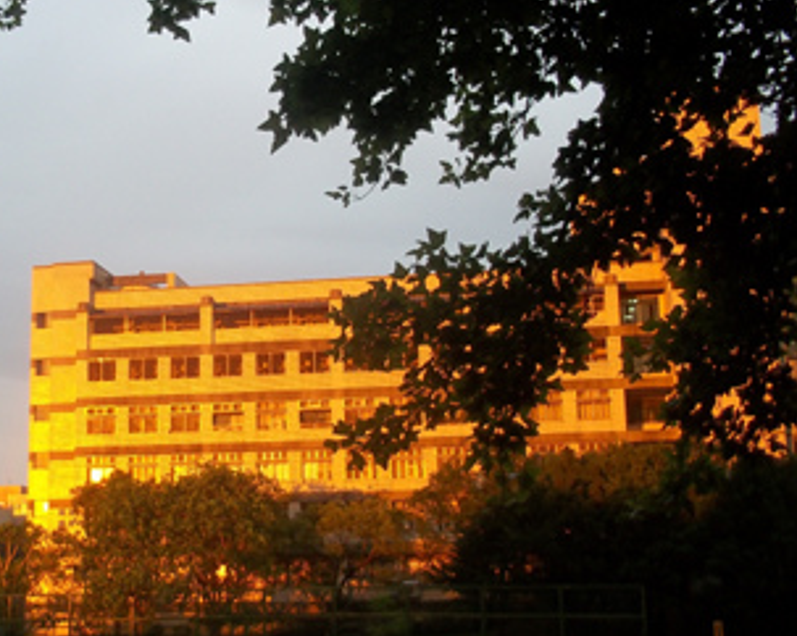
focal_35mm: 58
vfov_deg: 26.2
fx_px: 1367
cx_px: 197
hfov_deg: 31.9
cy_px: 322
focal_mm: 6.5
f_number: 3.1
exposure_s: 1/40
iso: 80
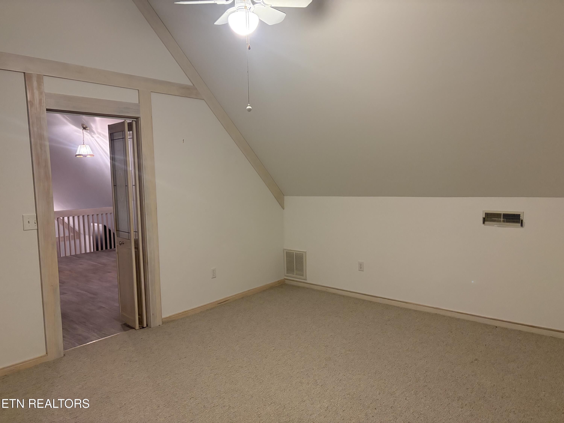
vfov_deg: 53.1
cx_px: 282
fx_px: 424
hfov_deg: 67.3
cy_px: 212
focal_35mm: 26
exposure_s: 1/40
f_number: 1.6
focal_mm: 5.96
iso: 400
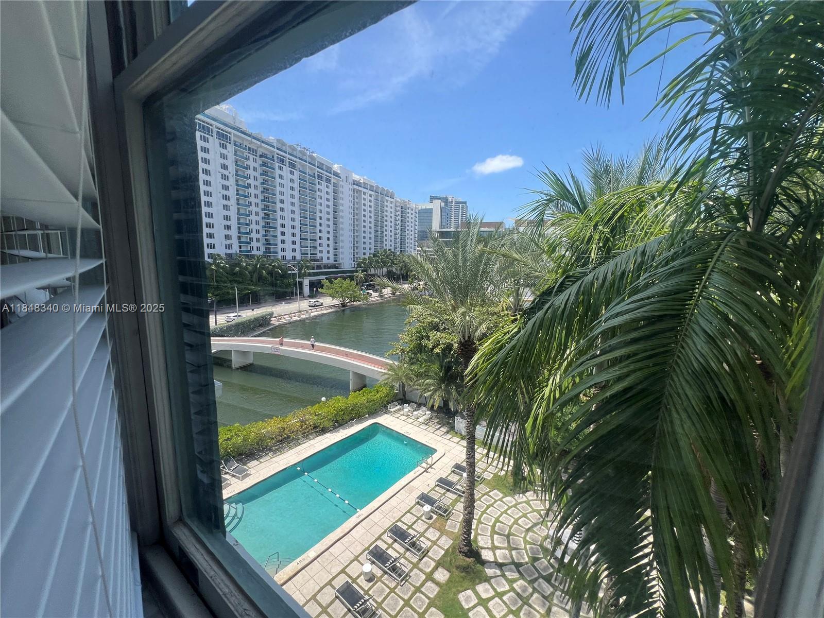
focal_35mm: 13
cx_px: 412
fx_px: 309
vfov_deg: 89.9
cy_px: 309
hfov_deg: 106.2
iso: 32
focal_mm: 1.57
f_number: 1.8
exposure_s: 1/874
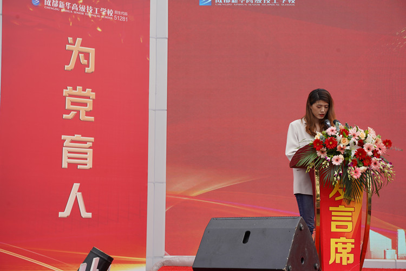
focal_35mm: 75
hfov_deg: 27.0
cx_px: 203
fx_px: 846
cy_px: 136
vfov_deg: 18.2
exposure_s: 1/200
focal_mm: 75
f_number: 9
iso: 100
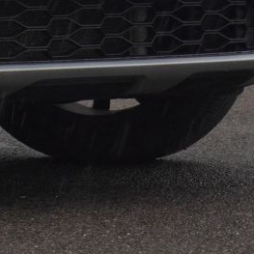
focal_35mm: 341
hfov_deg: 5.0
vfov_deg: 5.1
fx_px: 2831
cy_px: -230
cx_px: -364
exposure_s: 1/160
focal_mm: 44
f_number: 5.6
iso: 400
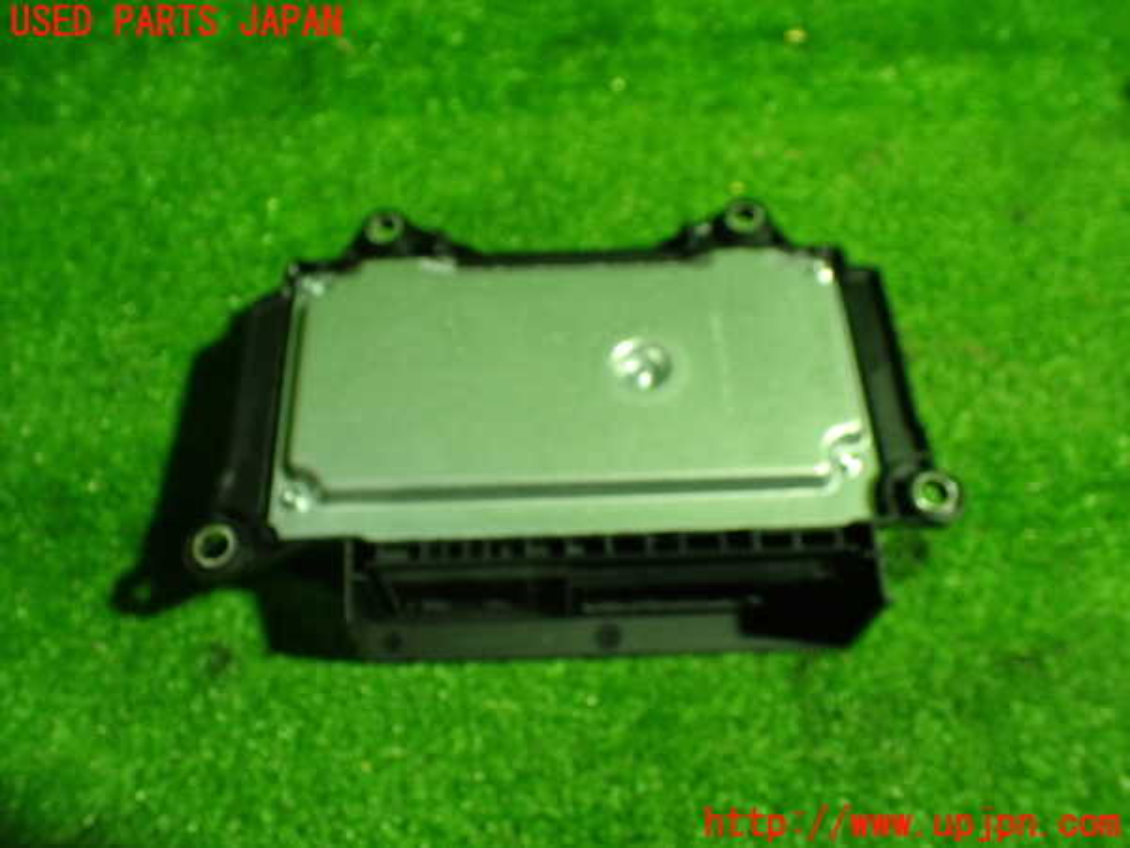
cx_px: 565
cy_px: 424
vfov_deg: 46.8
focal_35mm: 30
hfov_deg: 60.0
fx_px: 979
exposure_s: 1/80
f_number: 2.3
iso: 800
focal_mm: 5.4
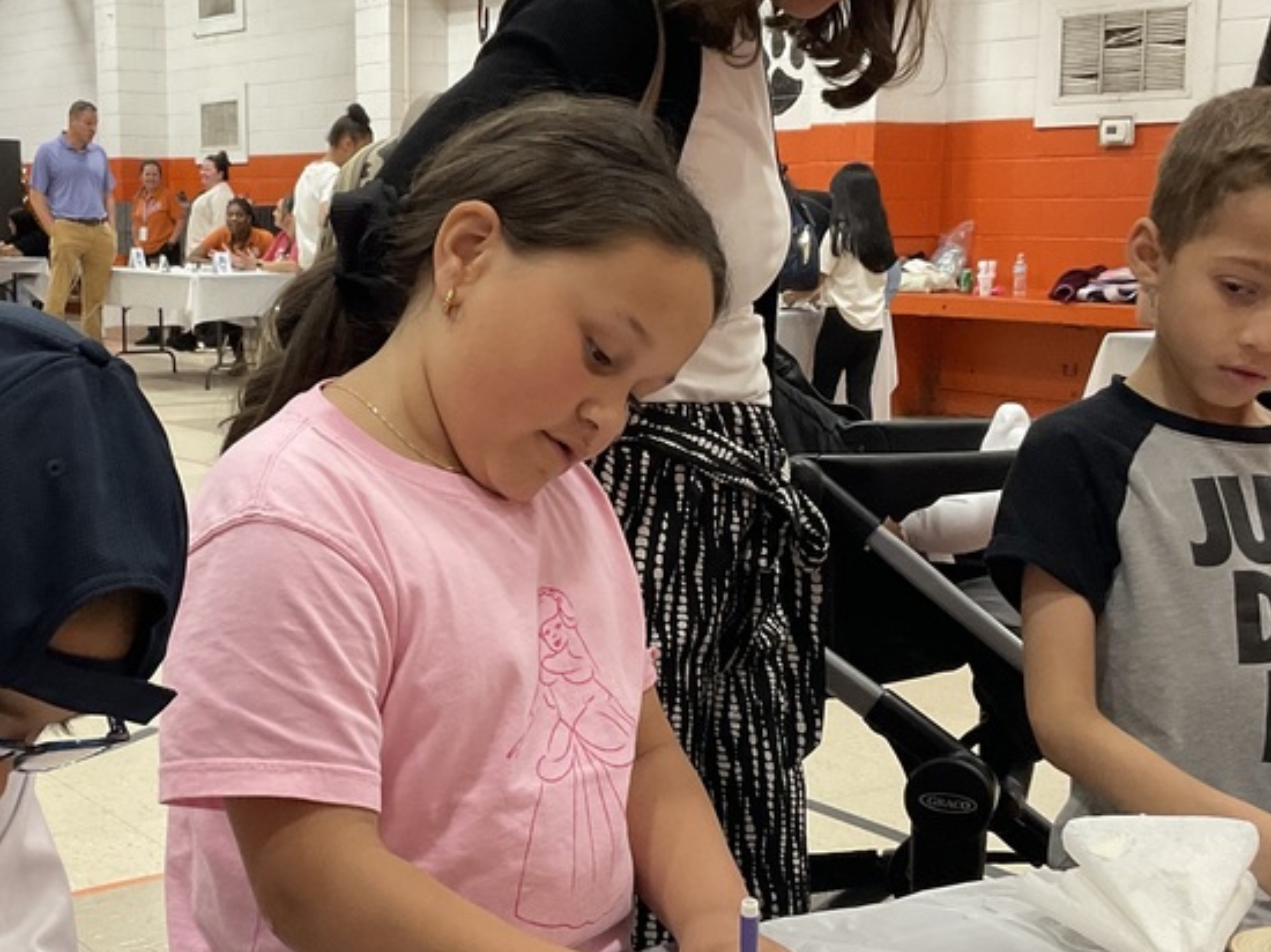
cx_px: 462
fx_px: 1982
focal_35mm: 54
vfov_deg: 27.0
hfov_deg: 35.3
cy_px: 550
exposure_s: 1/60
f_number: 1.8
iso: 125
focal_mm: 3
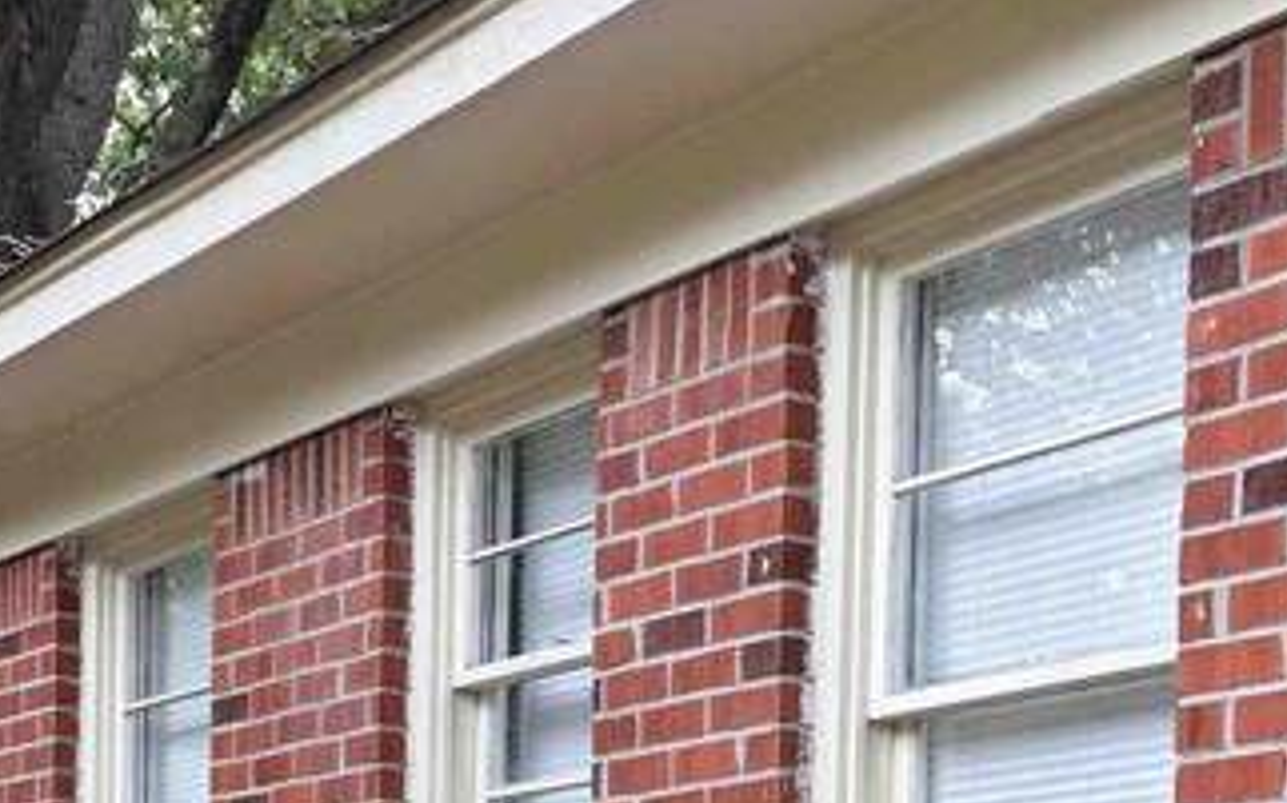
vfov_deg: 12.9
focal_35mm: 97
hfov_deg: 21.4
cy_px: 1143
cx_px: 608
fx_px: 3401
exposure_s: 1/180
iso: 100
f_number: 1.7
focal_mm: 6.25
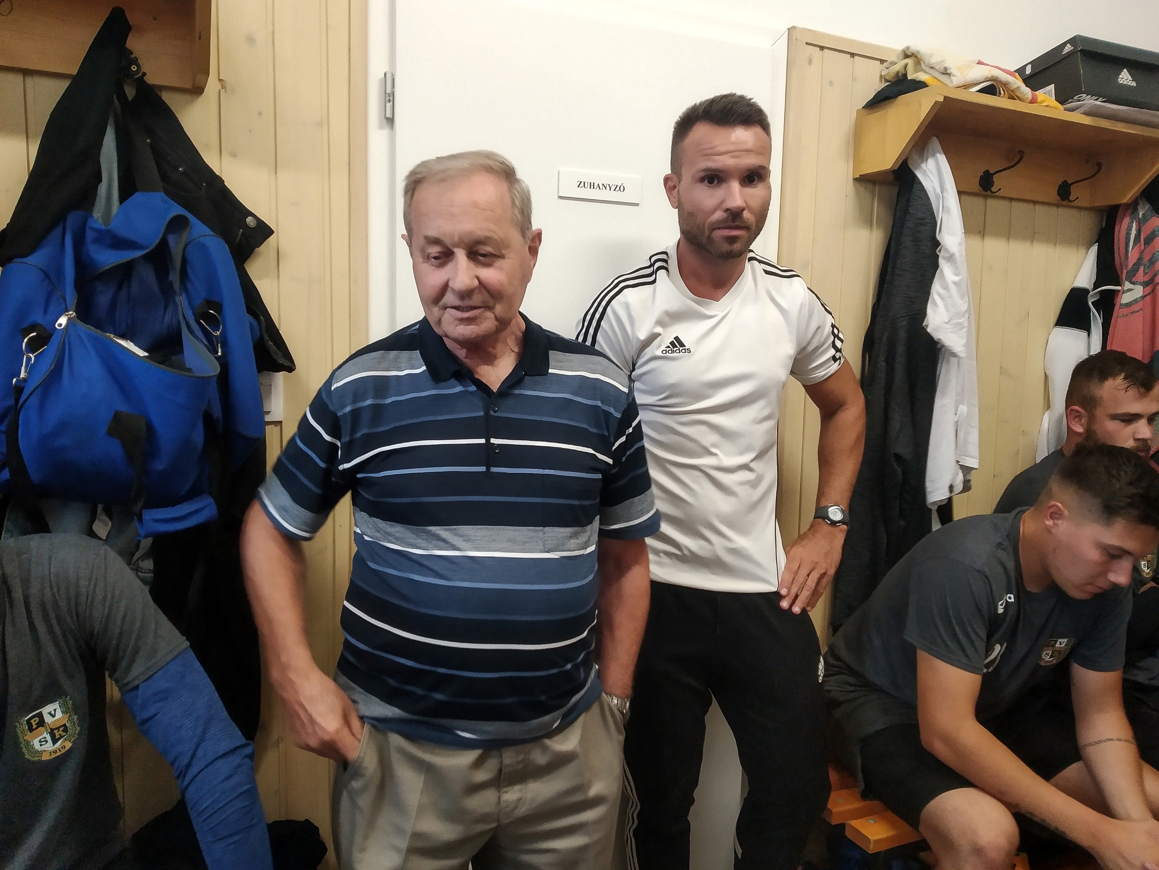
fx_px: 871
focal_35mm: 26
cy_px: 435
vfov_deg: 53.1
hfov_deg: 67.3
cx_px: 580
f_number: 2.2
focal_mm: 3.82
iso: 400
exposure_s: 1/20
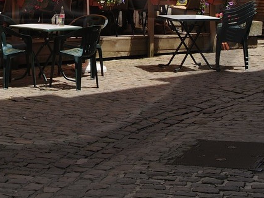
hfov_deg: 15.4
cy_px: -82
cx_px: 17
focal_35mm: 126
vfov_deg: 11.4
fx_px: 961
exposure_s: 1/160
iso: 200
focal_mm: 35
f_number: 14
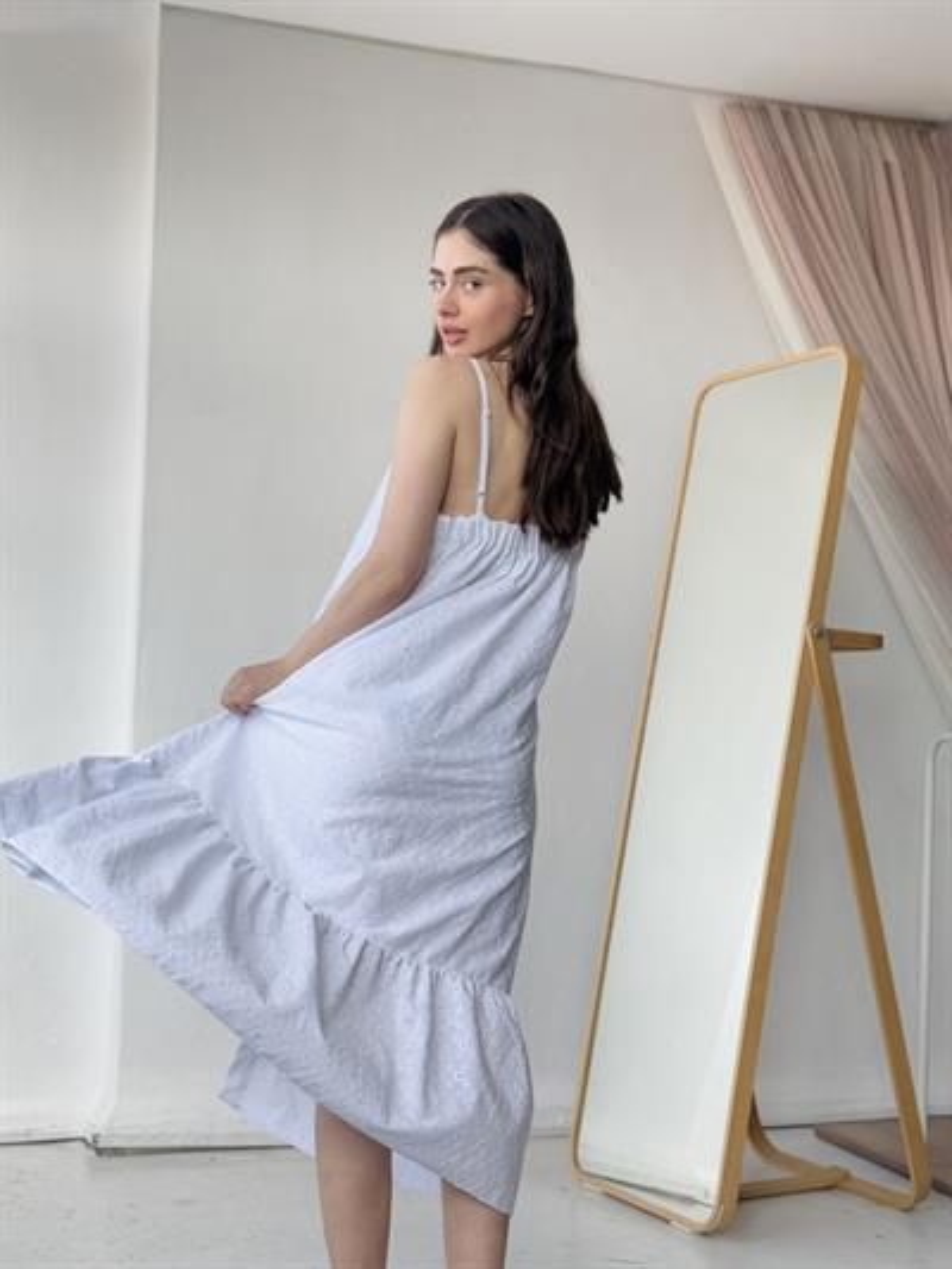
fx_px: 1759
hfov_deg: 30.3
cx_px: 476
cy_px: 634
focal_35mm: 48
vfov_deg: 39.6
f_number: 1.78
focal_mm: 6.76
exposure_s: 1/173
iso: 64
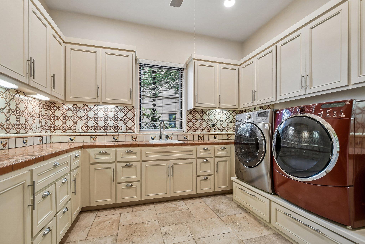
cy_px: 122
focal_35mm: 15
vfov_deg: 77.3
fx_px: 152
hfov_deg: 100.4
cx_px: 182
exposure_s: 1/8
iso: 400
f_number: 8
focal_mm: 10
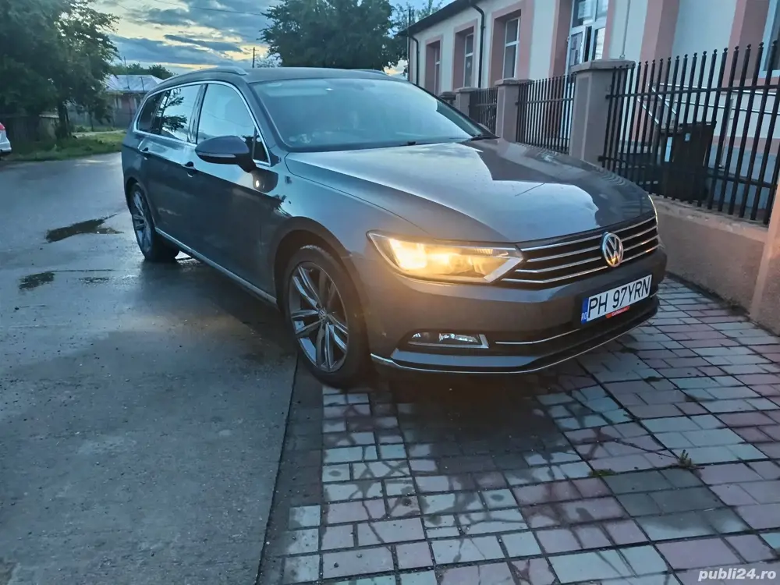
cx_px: 390
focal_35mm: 24
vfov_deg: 56.8
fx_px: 541
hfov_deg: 71.6
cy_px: 292
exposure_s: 1/25
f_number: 1.7
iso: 2064
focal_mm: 5.31
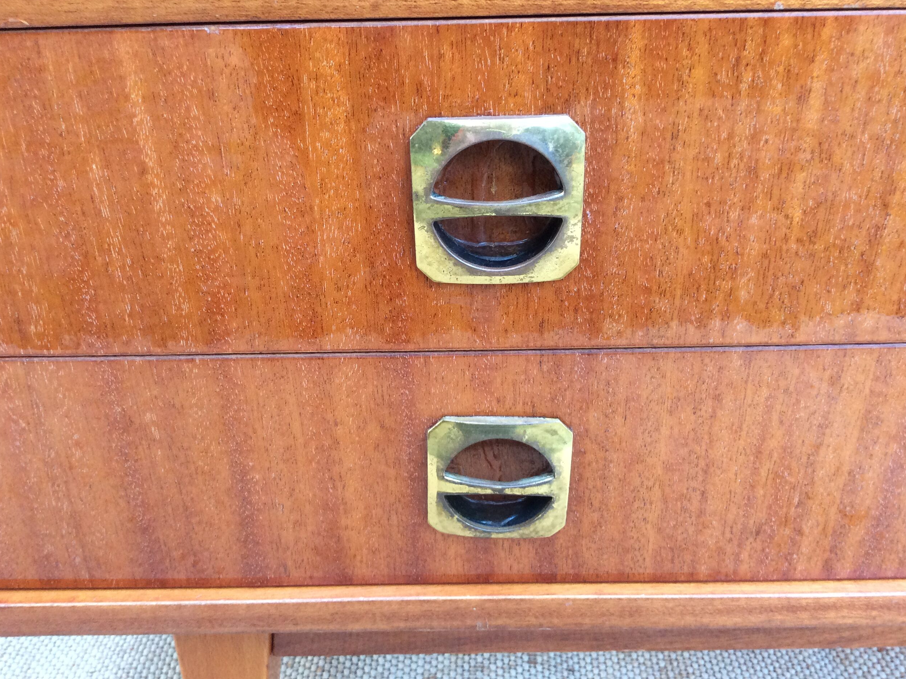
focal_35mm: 33
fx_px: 864
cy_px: 344
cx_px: 452
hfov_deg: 55.4
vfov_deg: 42.9
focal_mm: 3.3
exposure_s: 1/25
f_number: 2.4
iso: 100
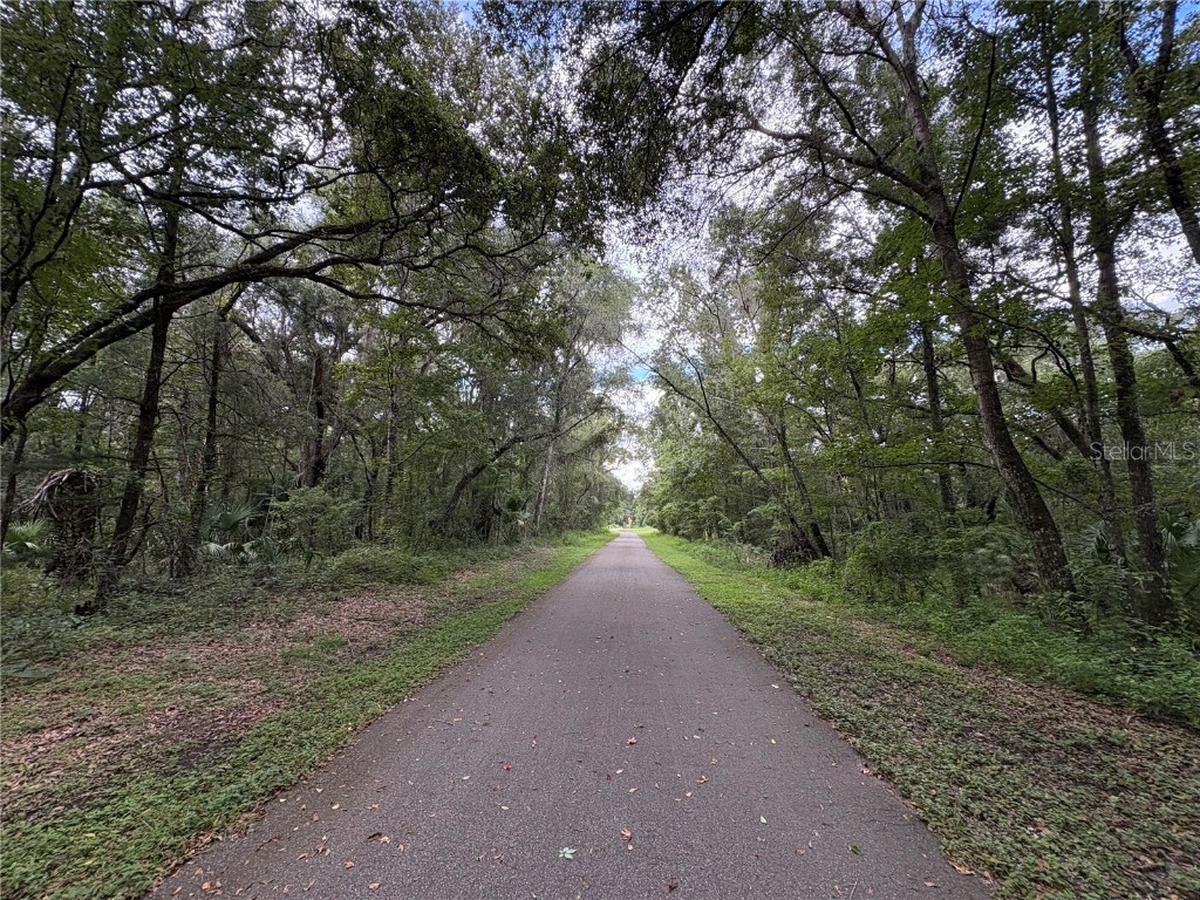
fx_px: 485
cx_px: 600
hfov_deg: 102.1
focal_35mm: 14
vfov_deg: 85.7
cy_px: 450
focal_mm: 2.22
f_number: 2.2
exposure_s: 1/116
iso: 125
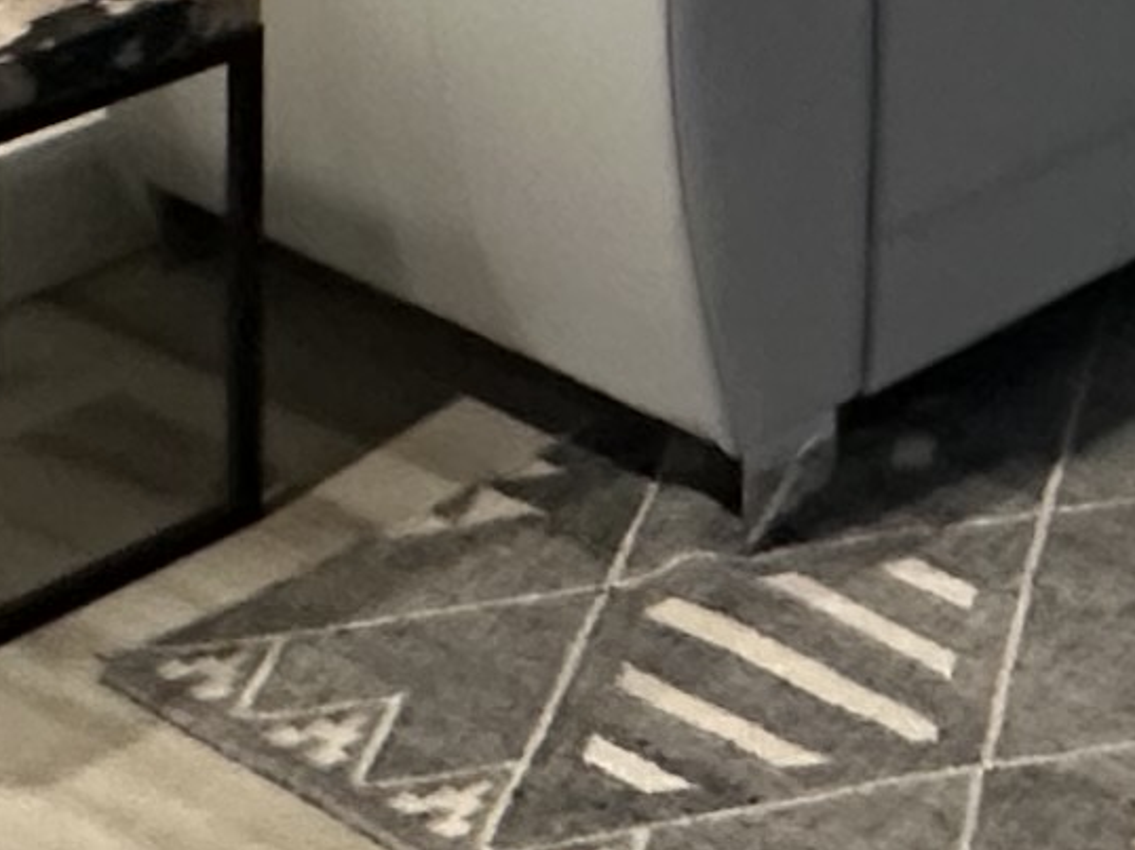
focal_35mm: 105
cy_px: -1166
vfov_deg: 11.6
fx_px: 3441
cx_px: 2249
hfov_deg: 15.2
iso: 400
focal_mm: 2.22
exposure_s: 1/60
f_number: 2.2
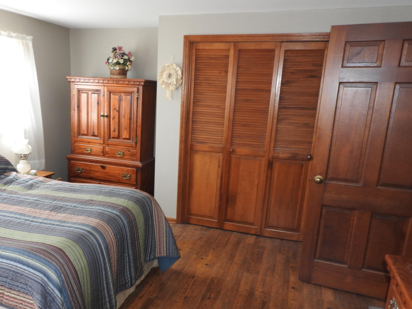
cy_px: 187
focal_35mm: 30
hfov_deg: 59.3
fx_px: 357
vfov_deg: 46.5
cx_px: 157
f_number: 3.3
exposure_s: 1/30
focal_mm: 4.3
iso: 200
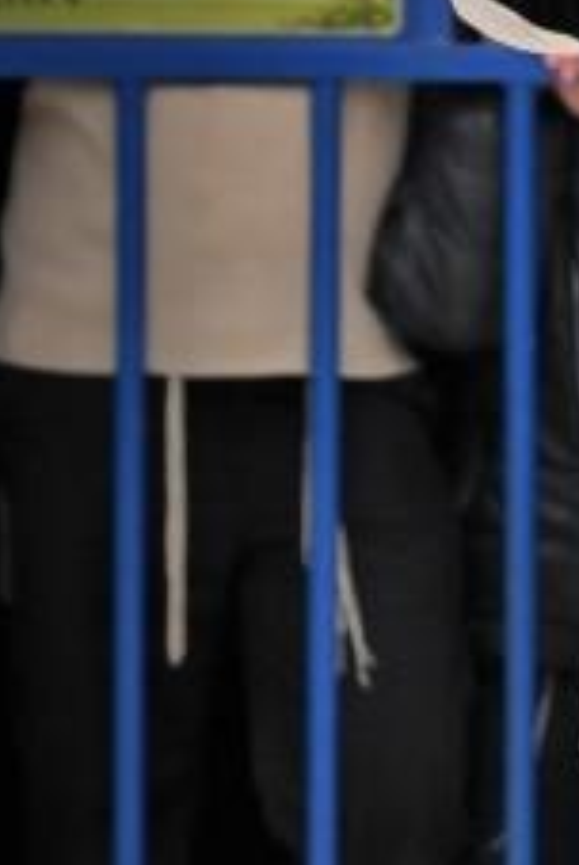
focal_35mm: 338
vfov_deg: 6.1
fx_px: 8129
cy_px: 259
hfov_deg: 4.0
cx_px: 1221
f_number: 4
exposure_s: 1/200
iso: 640
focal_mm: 75
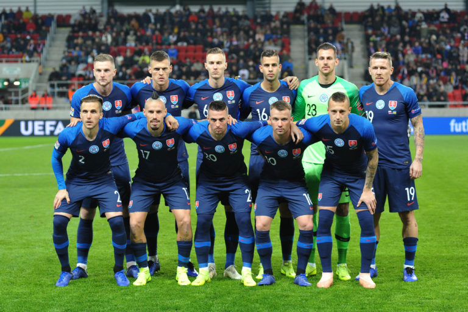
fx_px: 1196
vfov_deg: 14.9
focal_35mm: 92
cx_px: 234
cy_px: 156
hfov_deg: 22.1
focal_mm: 92
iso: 1600
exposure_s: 1/400
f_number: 4
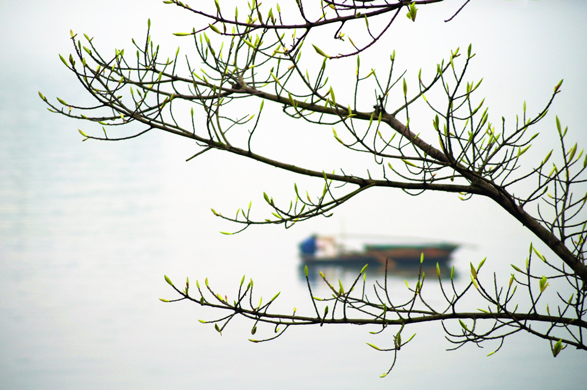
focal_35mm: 210
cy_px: 195
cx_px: 294
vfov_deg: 6.5
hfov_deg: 9.8
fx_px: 3420
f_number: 4.5
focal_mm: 140
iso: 100
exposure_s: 1/250
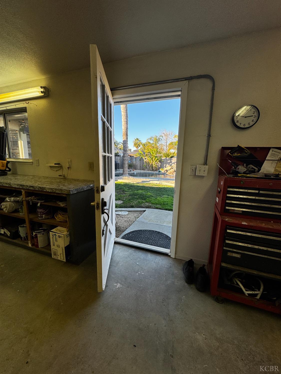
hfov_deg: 85.7
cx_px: 140
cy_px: 187
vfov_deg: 102.1
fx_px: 152
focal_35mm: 14
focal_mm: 2.22
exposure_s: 1/229
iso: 40
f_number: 2.2
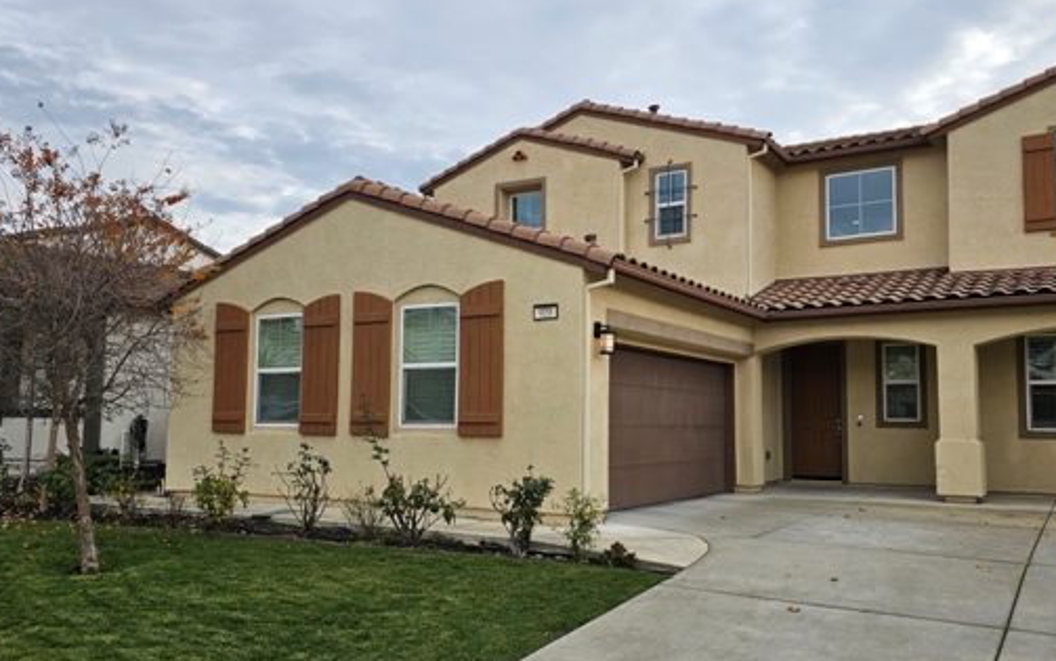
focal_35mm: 31
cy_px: 346
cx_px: 573
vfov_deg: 40.6
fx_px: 893
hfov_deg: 61.1
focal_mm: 6.3
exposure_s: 1/460
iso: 10
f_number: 1.7
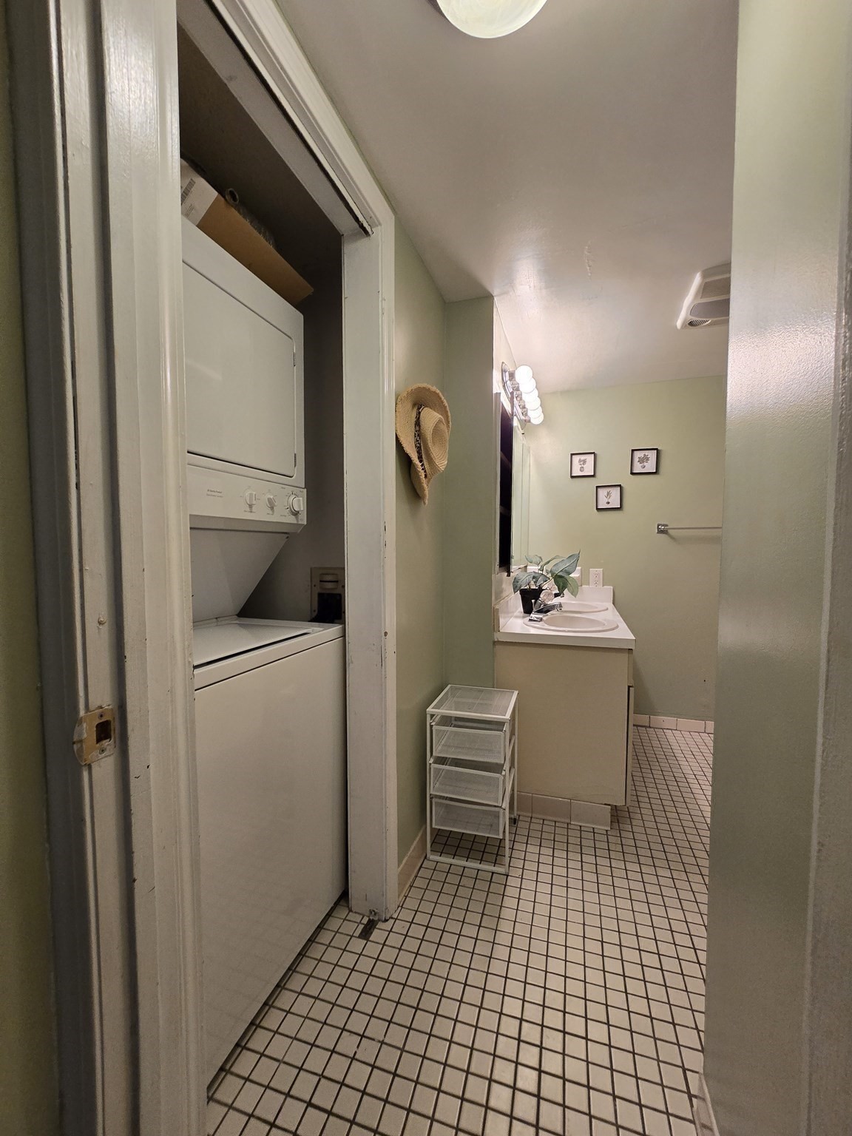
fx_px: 427
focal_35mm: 13
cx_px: 426
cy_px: 568
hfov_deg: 89.9
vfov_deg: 106.2
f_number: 2.2
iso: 160
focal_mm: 2.2
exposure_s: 1/60
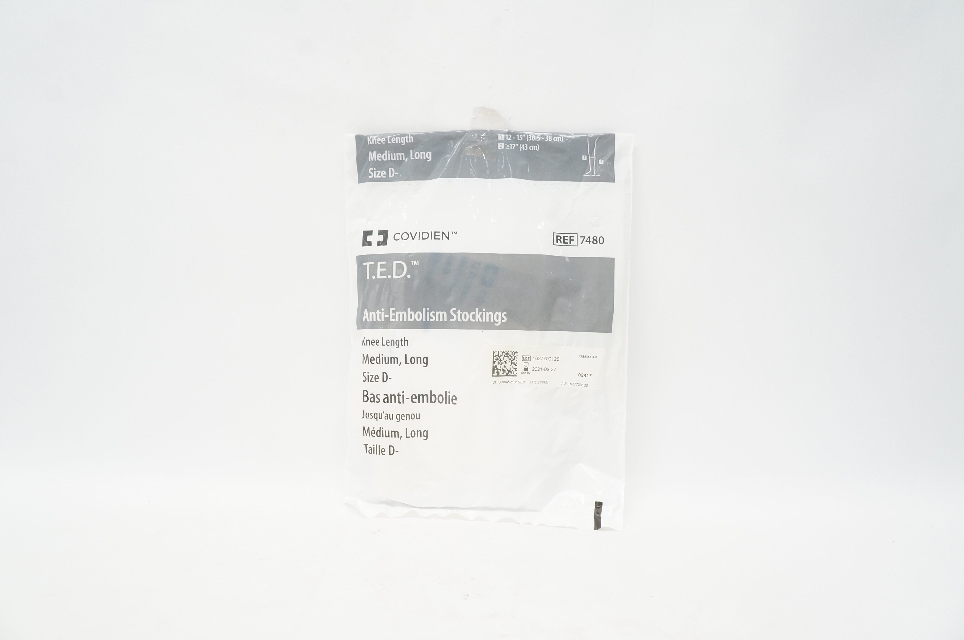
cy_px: 320
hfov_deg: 67.4
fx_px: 722
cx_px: 482
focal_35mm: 27
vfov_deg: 47.8
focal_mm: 18
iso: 800
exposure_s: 1/40
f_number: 8
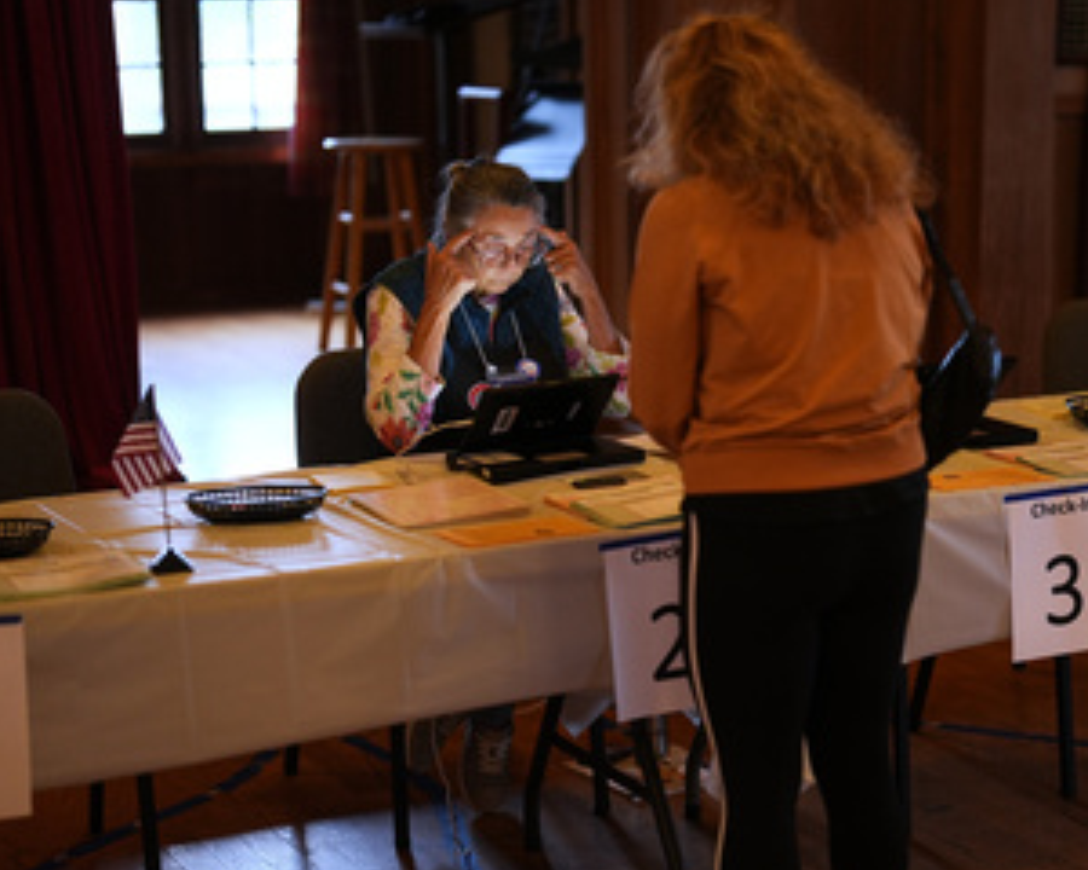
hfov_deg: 23.8
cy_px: 524
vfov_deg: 19.2
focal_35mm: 80
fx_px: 2576
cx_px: 714
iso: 500
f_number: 1.2
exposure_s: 1/200
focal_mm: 50
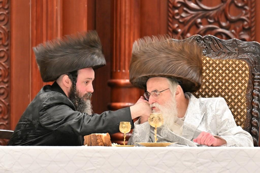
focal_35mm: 300
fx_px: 2166
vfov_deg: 4.6
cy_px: 86
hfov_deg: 6.9
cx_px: 130
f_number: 2.8
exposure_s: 1/250
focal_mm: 200
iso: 320
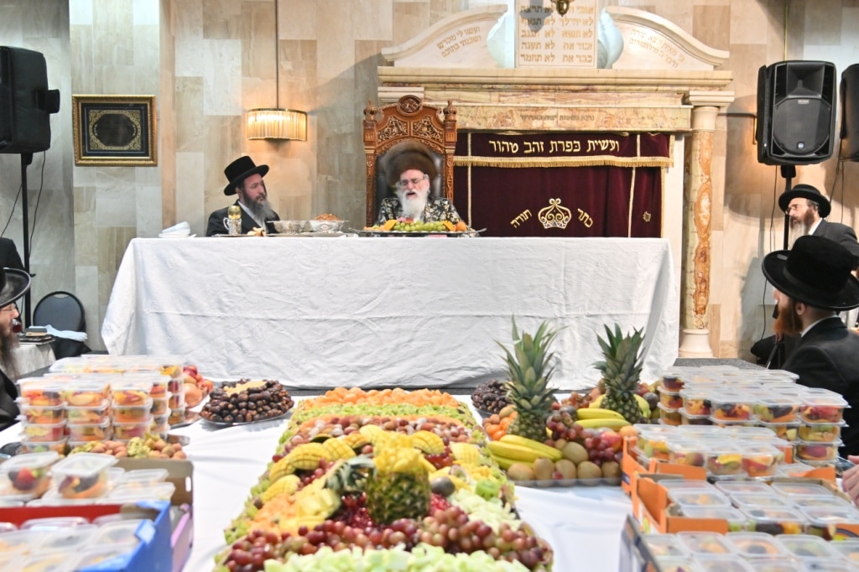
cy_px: 286
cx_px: 430
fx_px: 859
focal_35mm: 36
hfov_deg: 53.1
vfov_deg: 36.8
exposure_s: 1/250
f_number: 4
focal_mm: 24
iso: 1250
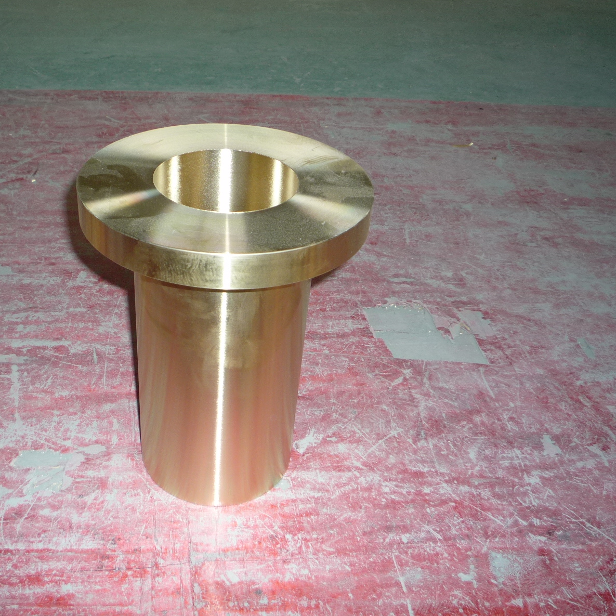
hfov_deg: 44.7
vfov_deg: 44.9
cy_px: 305
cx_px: 249
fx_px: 745
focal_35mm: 37
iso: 100
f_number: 3.3
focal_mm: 5.2
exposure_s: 1/30
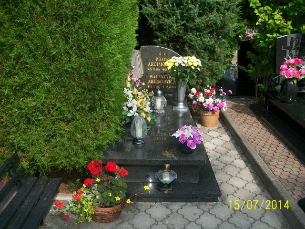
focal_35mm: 36
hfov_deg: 51.4
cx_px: 152
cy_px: 114
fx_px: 317
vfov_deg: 39.7
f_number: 2.7
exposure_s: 1/500
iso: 80
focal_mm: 6
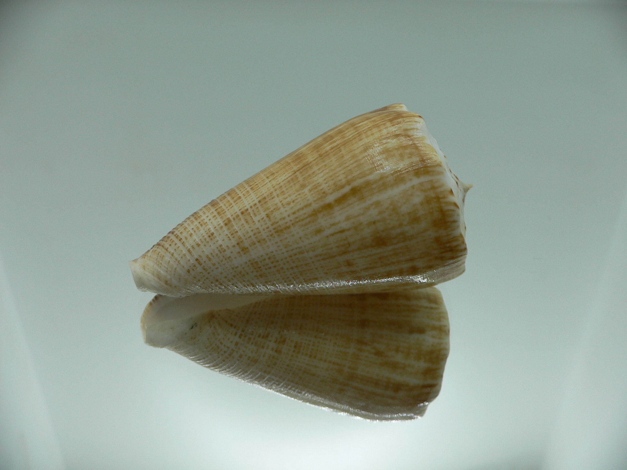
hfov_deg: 52.6
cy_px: 235
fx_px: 634
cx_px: 314
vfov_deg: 40.7
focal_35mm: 35
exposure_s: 1/100
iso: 80
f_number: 2.8
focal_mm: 4.6
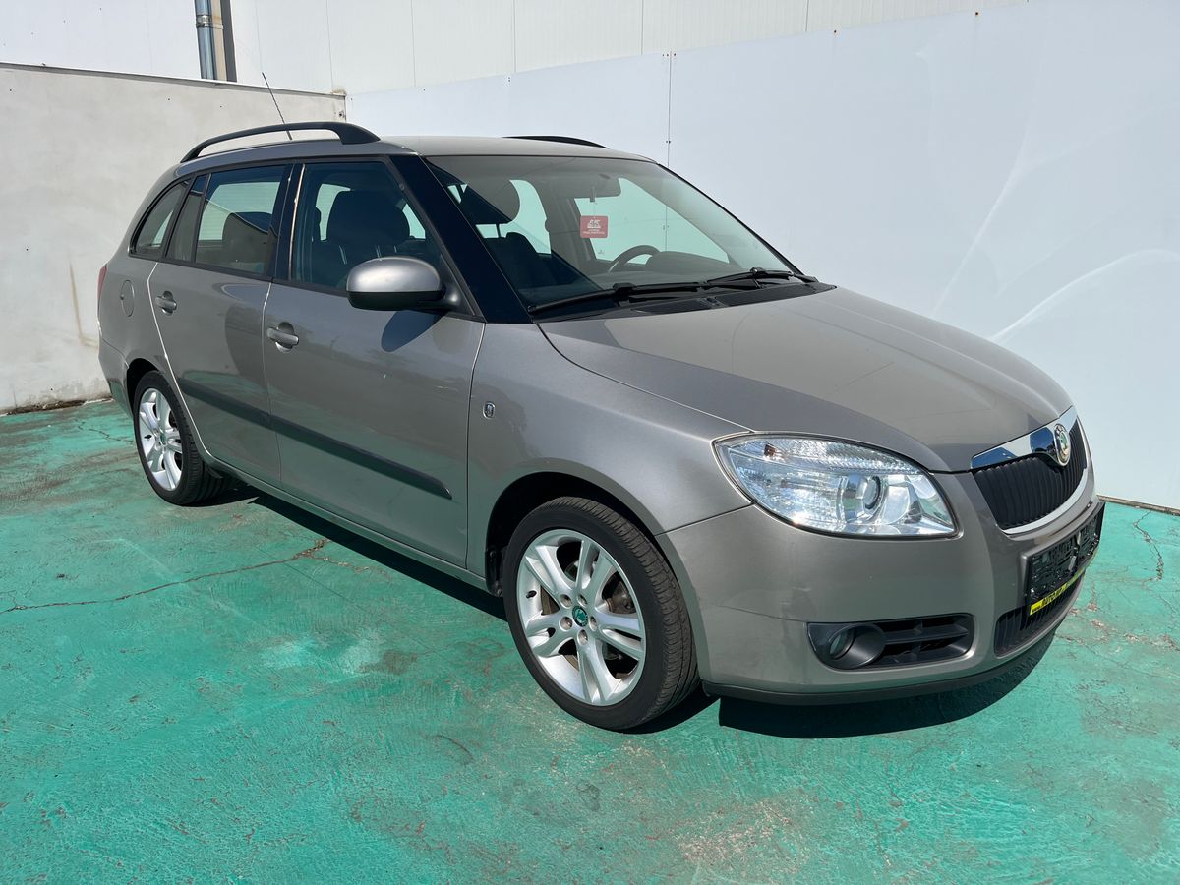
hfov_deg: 67.3
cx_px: 590
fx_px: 886
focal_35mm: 26
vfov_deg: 53.1
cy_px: 442
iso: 50
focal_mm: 5.1
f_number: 1.6
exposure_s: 1/7353
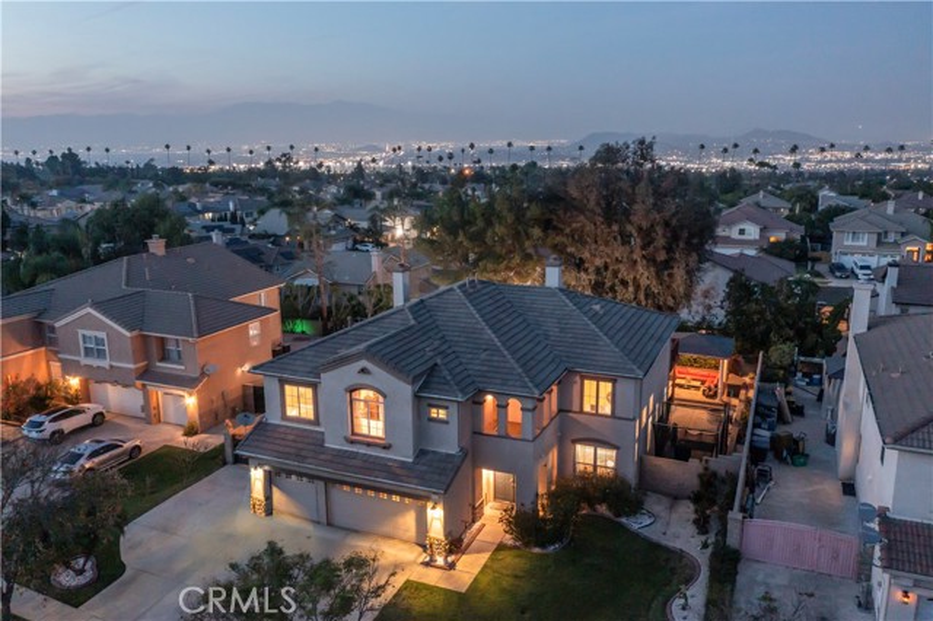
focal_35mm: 28
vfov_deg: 46.4
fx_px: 725
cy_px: 310
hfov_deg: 65.5
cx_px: 466
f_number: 4
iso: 800
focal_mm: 10.26
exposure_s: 1/6
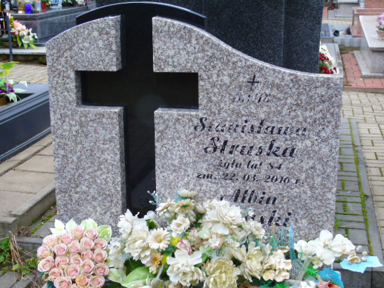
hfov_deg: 35.5
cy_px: 144
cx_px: 192
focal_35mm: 54
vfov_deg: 27.0
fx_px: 599
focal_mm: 9.6
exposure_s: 1/30
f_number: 4.3
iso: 100
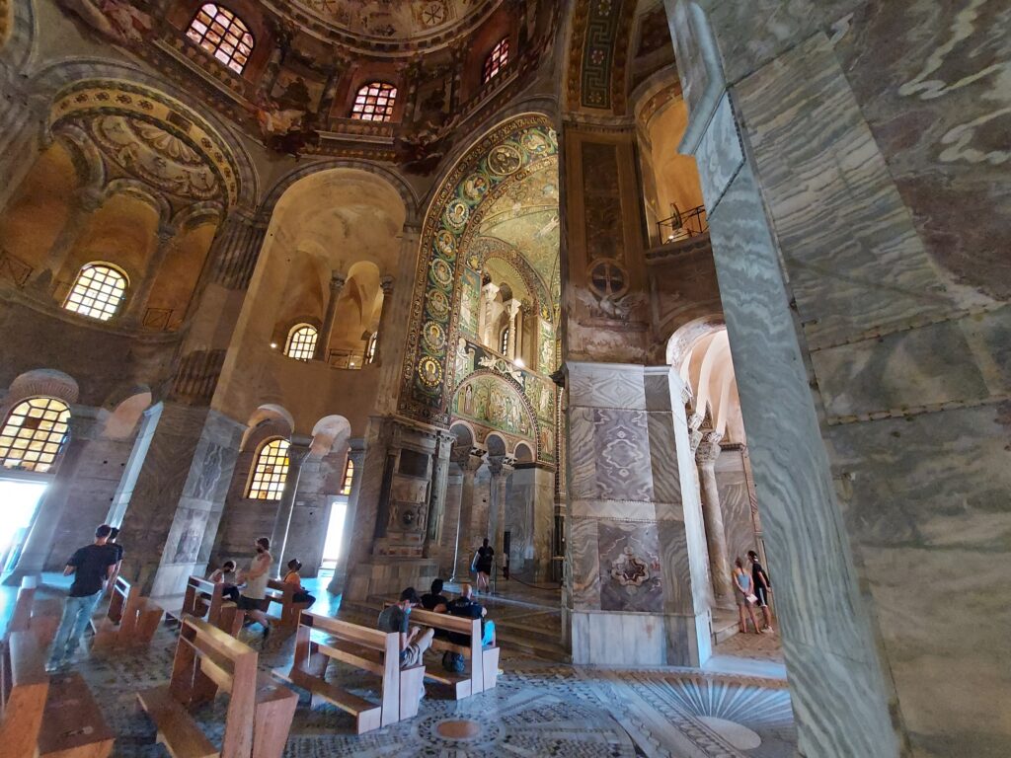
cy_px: 379
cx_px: 506
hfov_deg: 106.2
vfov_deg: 89.9
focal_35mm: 13
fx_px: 380
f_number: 2.2
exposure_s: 1/25
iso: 500
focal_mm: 1.74
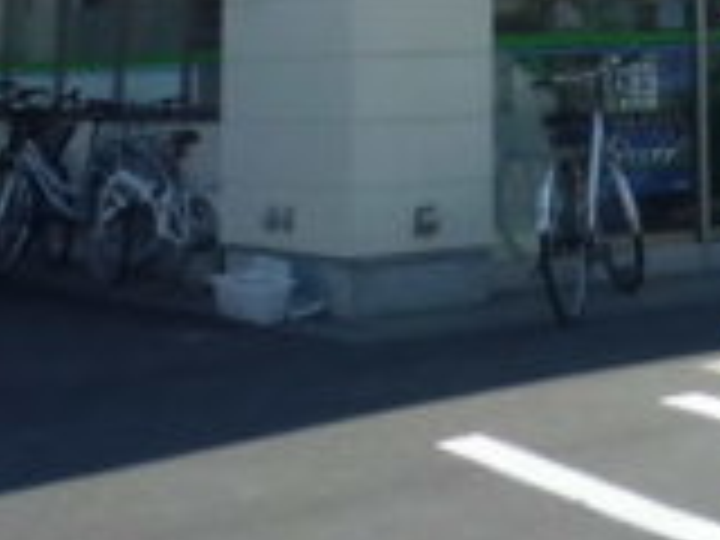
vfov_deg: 13.3
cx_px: 1004
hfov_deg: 17.4
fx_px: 2163
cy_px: -297
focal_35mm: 104
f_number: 7.9
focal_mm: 4.7
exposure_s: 1/100
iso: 64
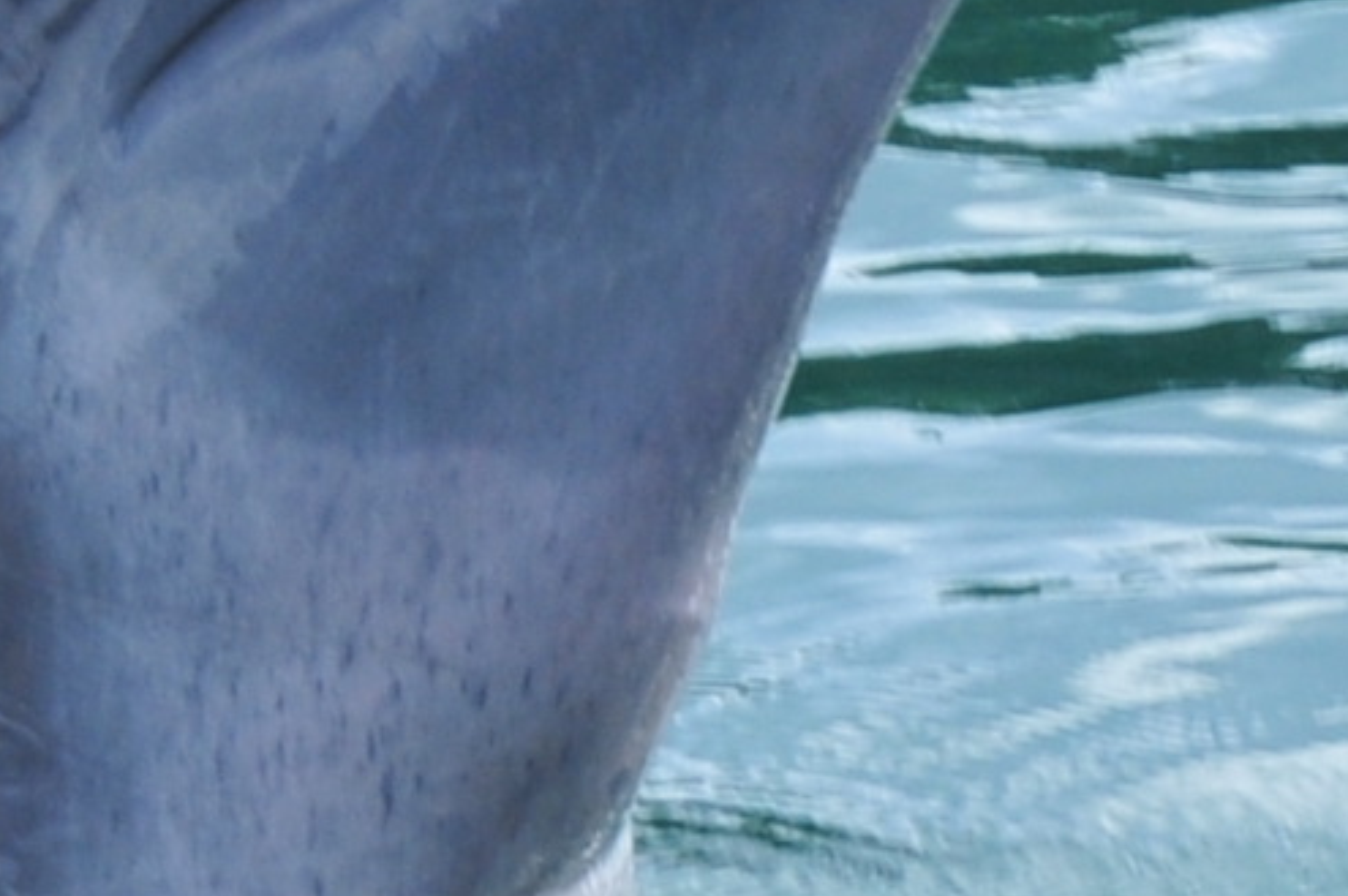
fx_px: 29177
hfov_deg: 2.6
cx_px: 1517
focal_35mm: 780
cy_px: 1005
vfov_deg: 1.8
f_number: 9
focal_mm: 80
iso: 200
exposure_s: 1/200
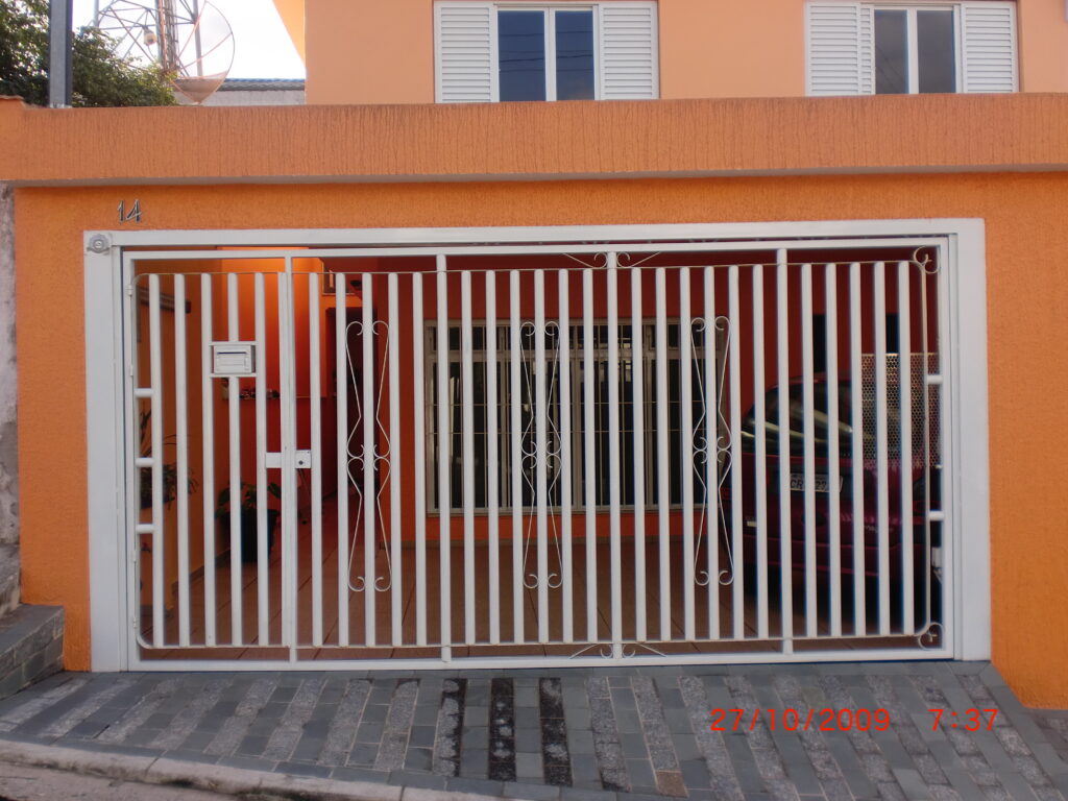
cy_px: 400
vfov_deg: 40.7
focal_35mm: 35
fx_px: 1080
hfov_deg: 52.6
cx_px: 534
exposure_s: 1/200
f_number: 3.1
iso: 64
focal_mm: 6.3
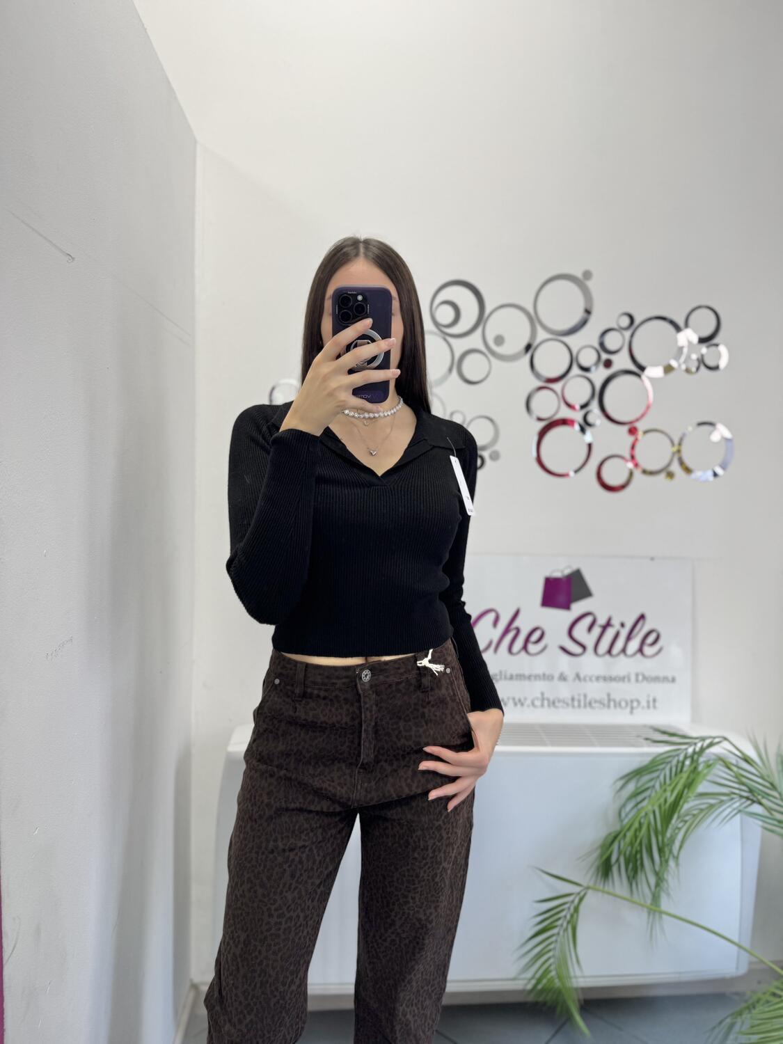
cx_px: 392
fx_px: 724
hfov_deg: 56.8
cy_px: 522
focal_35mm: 24
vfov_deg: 71.6
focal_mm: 6.76
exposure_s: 1/100
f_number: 1.78
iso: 100
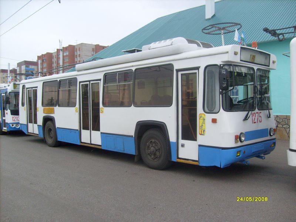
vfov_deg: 40.7
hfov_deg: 52.6
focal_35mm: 35
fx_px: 299
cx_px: 148
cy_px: 111
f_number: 2.8
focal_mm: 5.8
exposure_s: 1/250
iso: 80
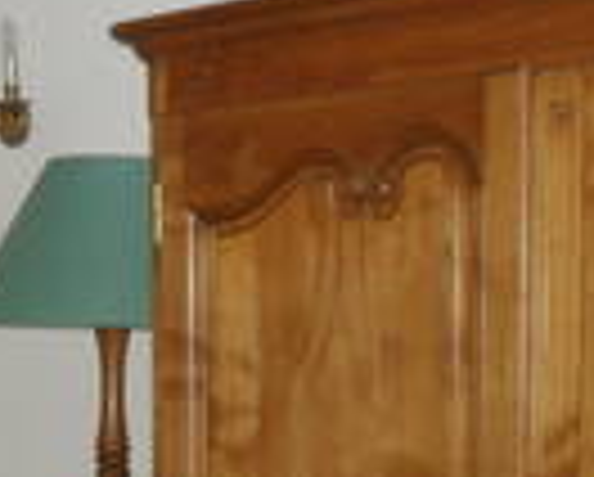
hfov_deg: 19.2
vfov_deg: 16.3
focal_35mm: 93
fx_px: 1637
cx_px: -153
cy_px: 468
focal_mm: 6.2
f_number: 2.8
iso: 200
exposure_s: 1/45
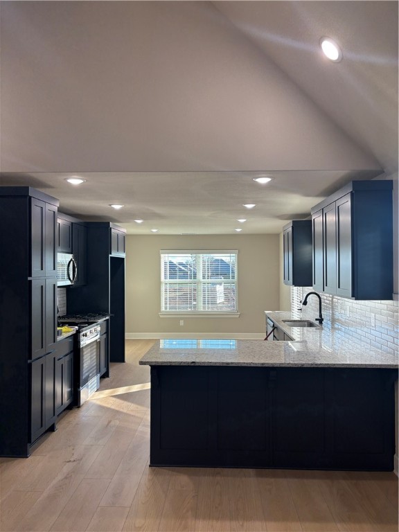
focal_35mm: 26
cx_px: 200
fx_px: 400
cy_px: 266
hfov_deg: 53.1
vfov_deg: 67.3
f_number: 1.6
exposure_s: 1/120
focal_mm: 5.96
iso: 50
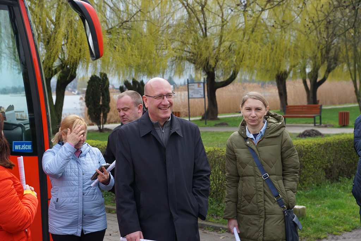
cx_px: 180
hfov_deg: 37.8
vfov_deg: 25.8
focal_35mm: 52
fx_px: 526
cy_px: 120
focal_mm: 35
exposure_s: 1/250
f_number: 4
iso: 100
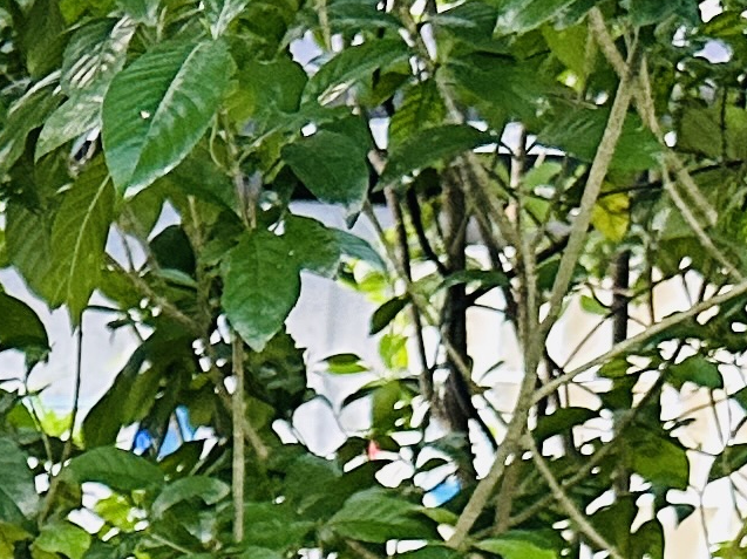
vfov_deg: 9.2
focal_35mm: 152
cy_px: 1112
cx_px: -858
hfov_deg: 11.4
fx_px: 3278
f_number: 1.78
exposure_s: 1/60
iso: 400
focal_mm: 6.86
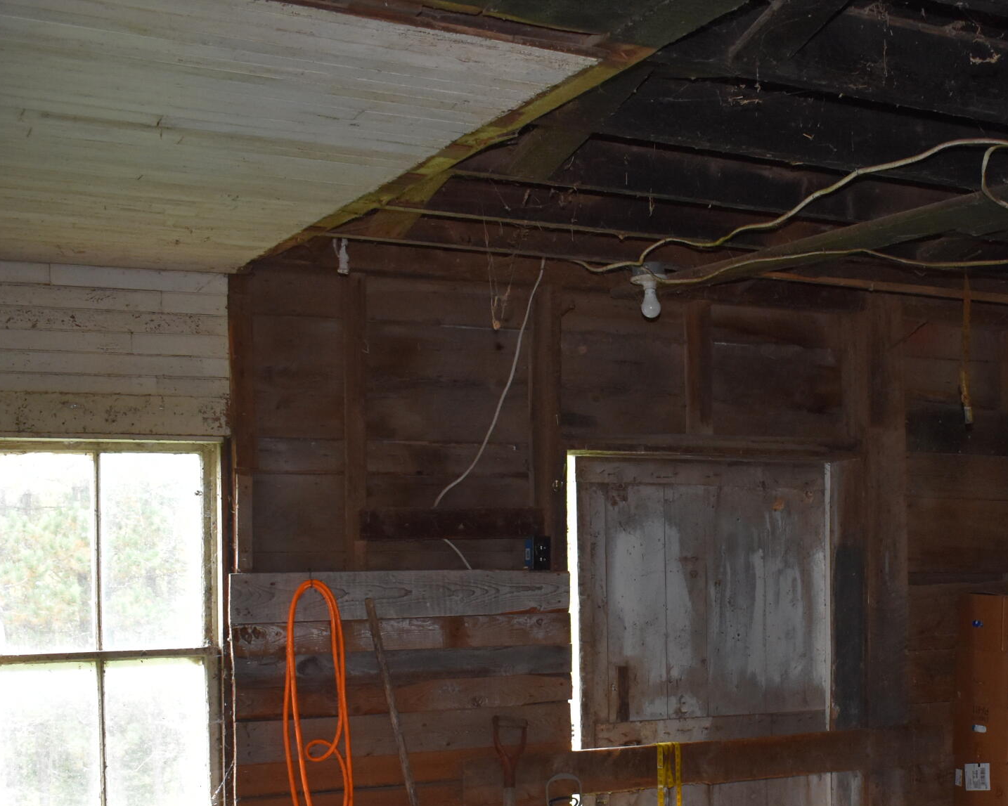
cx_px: 789
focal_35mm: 53
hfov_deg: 34.4
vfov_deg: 28.0
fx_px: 1581
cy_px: 641
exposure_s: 1/125
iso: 1250
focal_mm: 18
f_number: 4
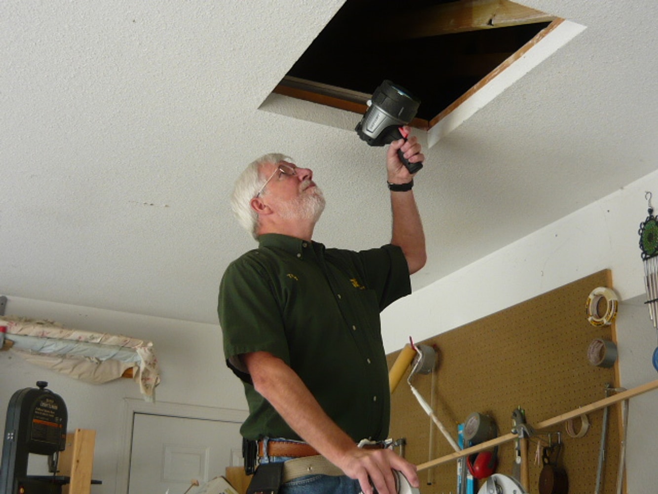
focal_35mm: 45
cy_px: 247
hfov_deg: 42.1
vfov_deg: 32.2
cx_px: 329
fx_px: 855
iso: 100
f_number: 2.8
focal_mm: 5.5
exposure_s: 1/80
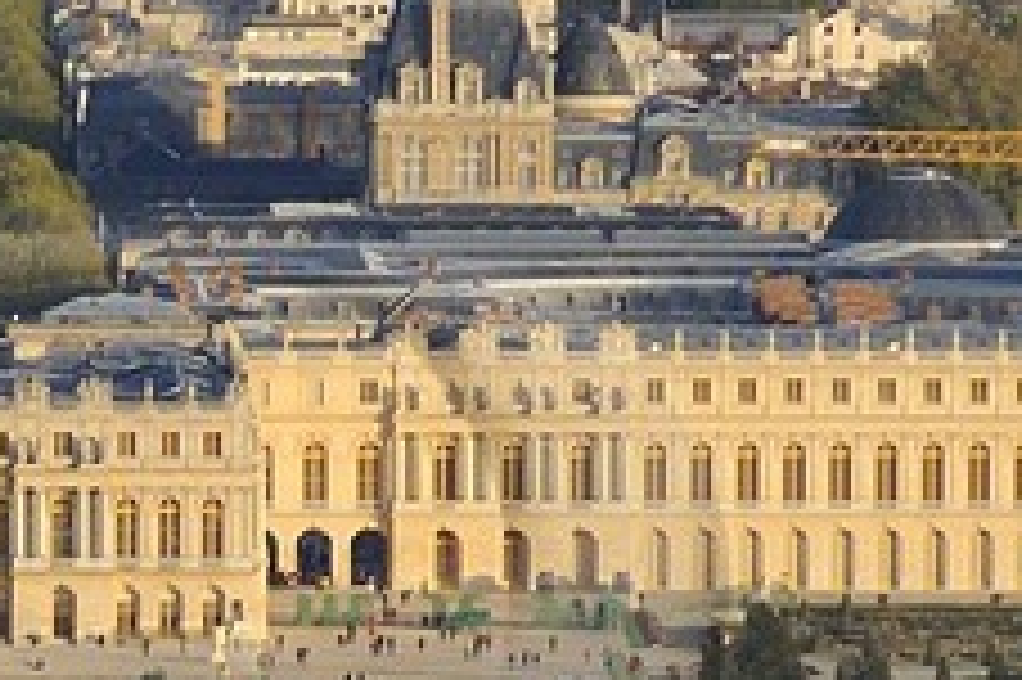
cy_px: 982
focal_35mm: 883
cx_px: -356
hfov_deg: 2.3
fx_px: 25048
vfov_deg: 1.6
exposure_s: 1/800
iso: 400
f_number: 5
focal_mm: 125
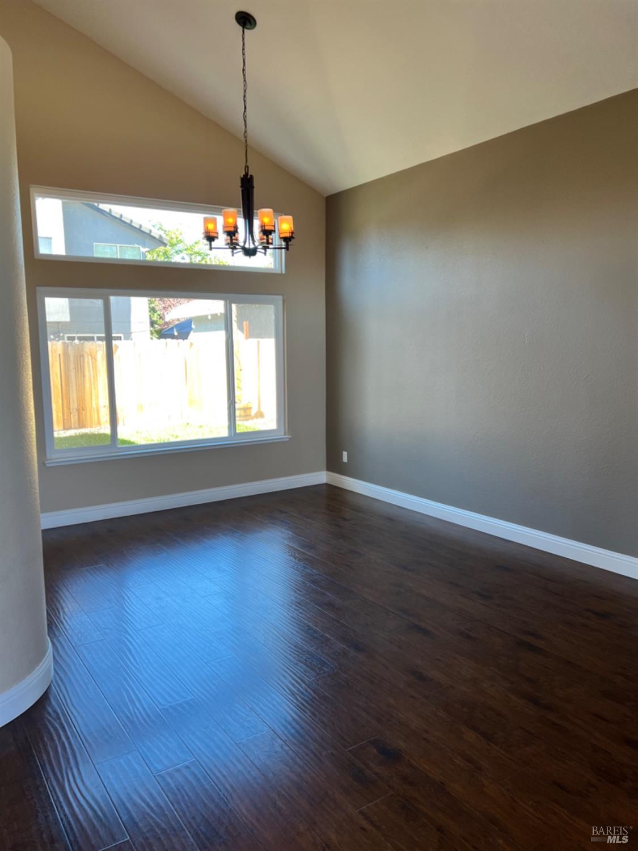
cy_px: 426
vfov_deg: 67.3
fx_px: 639
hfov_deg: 53.1
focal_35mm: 26
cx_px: 319
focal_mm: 5.7
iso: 80
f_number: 1.5
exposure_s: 1/120
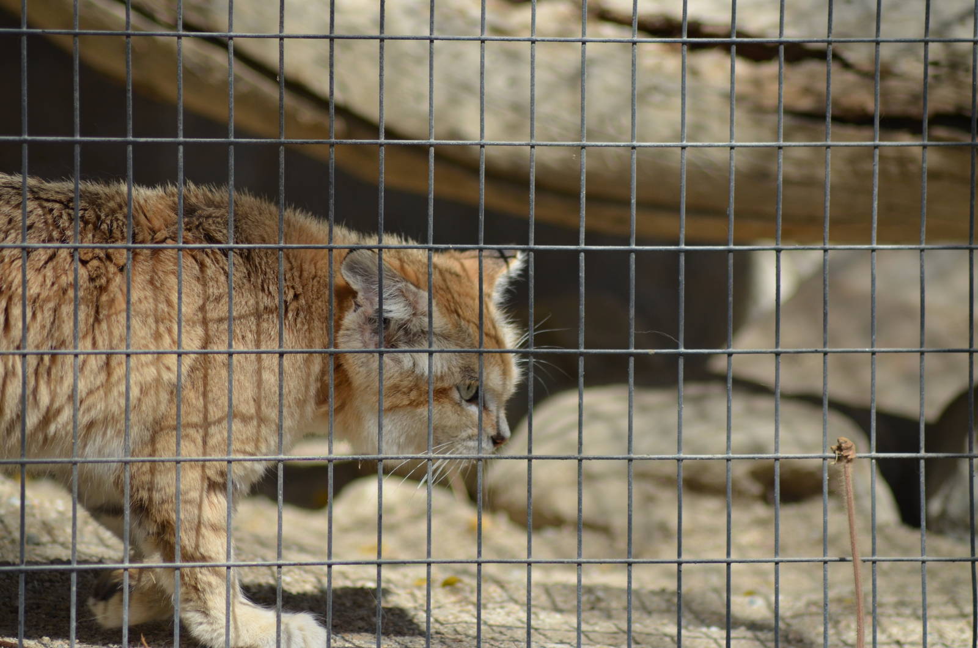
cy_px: 324
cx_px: 489
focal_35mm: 292
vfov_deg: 4.7
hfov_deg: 7.1
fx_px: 7930
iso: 400
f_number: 4.8
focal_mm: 195
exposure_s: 1/1600
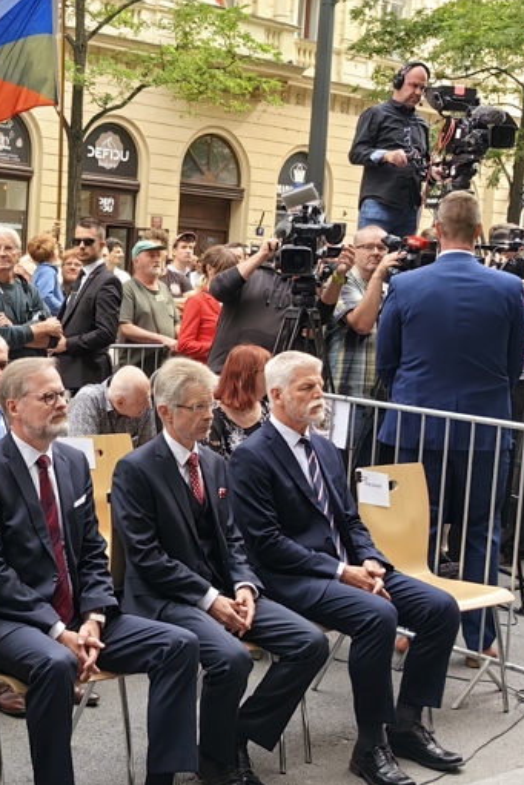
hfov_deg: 20.4
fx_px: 1440
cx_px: 91
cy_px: 392
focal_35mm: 66
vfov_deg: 30.5
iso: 80
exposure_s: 1/900
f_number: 2
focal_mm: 5.75
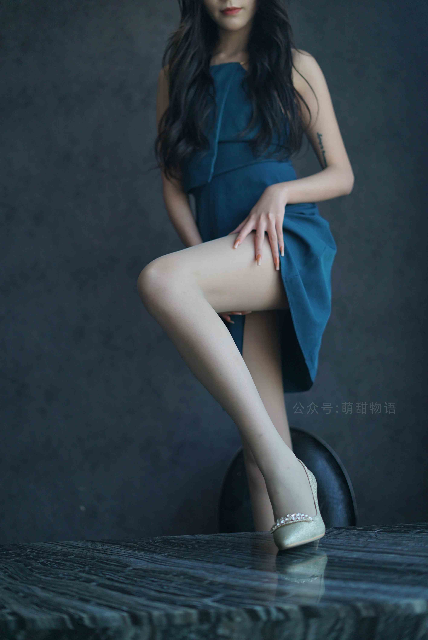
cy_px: 320
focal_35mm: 50
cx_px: 214
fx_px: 890
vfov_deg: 39.6
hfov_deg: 27.0
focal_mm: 50
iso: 400
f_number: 2
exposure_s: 1/1250
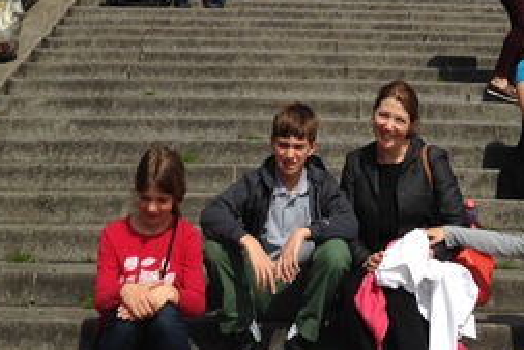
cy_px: -137
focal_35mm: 65
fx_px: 947
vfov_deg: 19.0
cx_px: 313
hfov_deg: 30.9
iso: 50
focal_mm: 4.12
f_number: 2.4
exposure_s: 1/3390
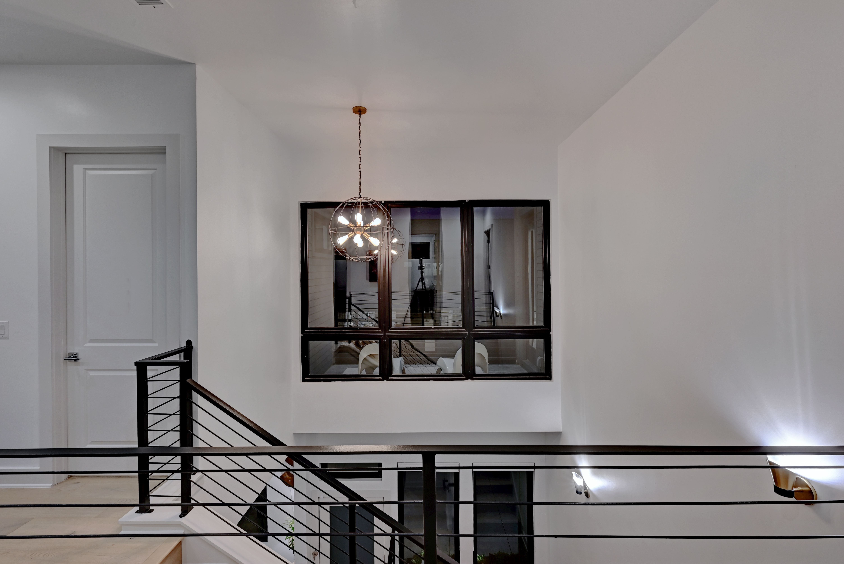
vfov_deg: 81.3
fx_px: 328
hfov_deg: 104.2
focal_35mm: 14
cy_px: 282
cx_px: 422
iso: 400
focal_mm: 14
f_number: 10
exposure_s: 1/5
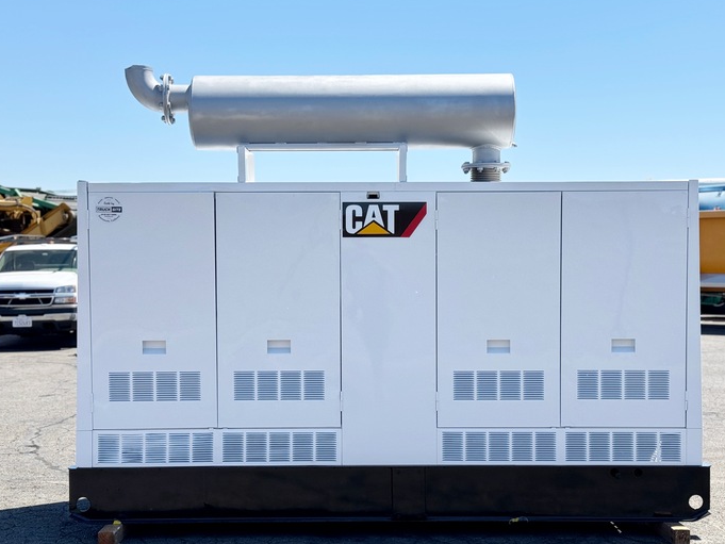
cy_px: 304
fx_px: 1152
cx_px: 372
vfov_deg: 26.5
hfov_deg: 34.9
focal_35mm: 55
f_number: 1.78
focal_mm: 6.76
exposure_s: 1/3817
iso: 64
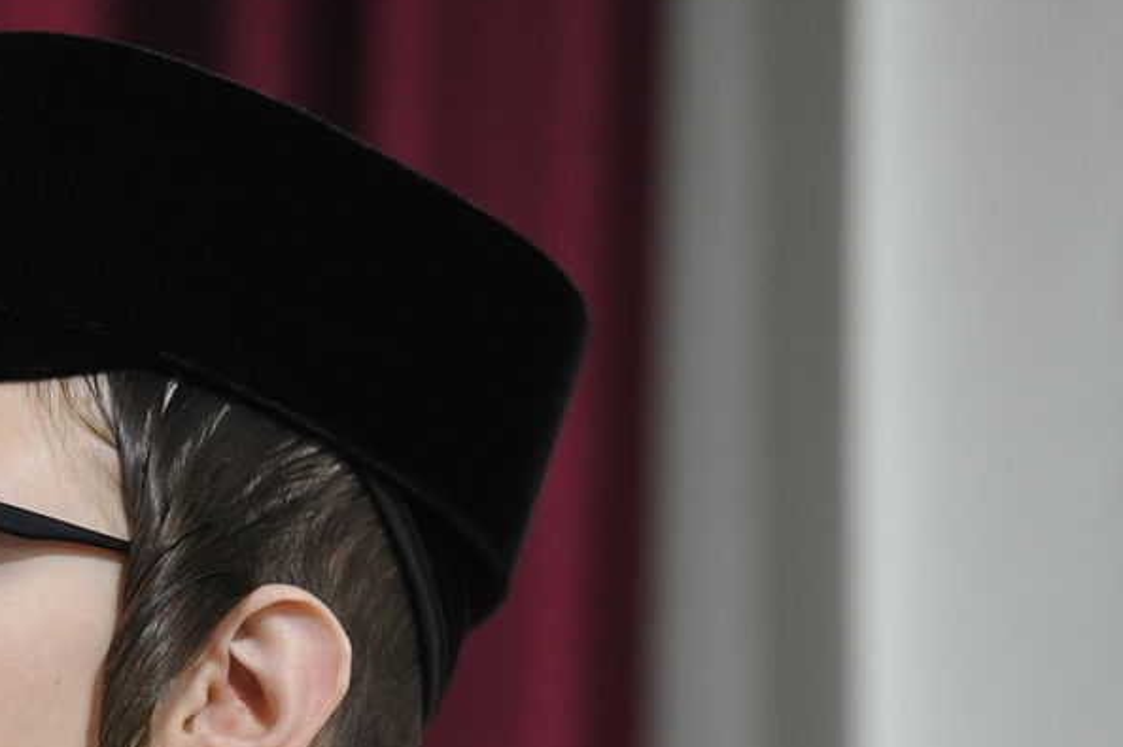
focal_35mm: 401
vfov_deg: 3.4
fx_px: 12498
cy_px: 582
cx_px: -170
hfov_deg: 5.1
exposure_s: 1/100
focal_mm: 170
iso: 1250
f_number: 2.8
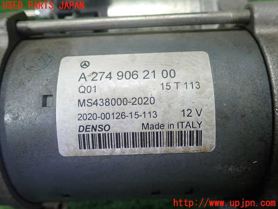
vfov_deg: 46.8
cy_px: 104
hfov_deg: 60.0
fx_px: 241
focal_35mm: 30
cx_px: 139
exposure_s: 1/125
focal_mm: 5.5
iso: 200
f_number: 2.3
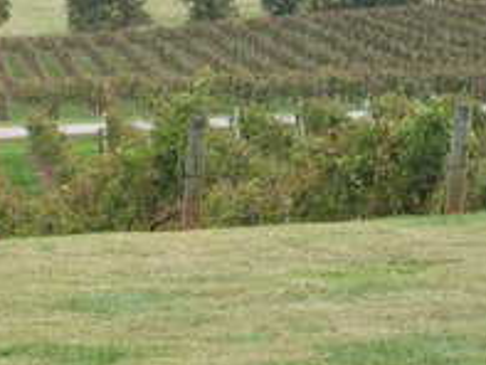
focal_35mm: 156
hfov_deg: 12.6
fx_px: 2192
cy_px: 12
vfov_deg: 9.5
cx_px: 150
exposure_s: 1/80
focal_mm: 12.8
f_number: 3.2
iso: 64
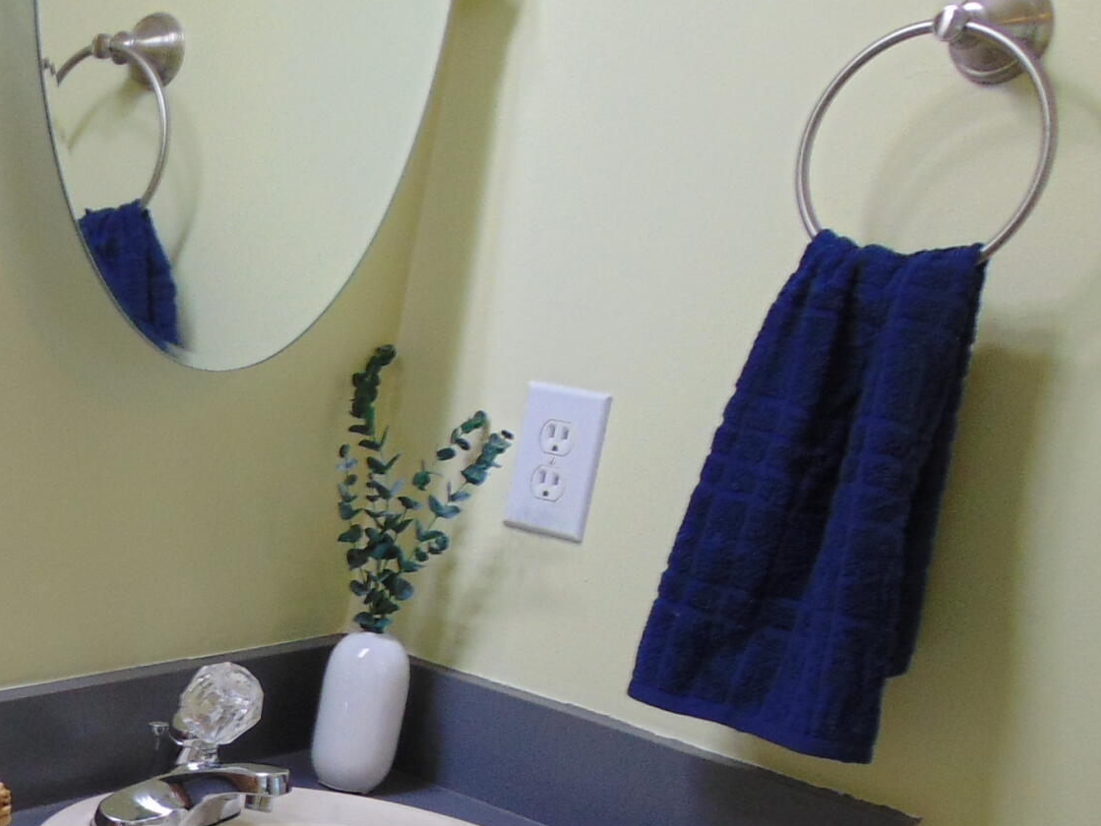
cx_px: -236
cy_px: 974
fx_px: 2132
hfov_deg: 25.8
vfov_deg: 20.6
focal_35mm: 67
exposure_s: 1/60
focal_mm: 4.5
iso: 80
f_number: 3
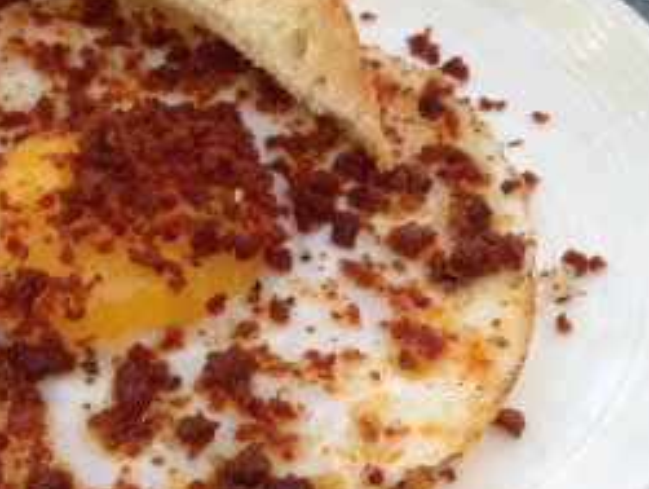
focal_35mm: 63
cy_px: 204
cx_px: 153
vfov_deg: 23.3
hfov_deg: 30.1
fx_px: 1183
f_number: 2.4
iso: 50
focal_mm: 4.12
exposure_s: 1/30
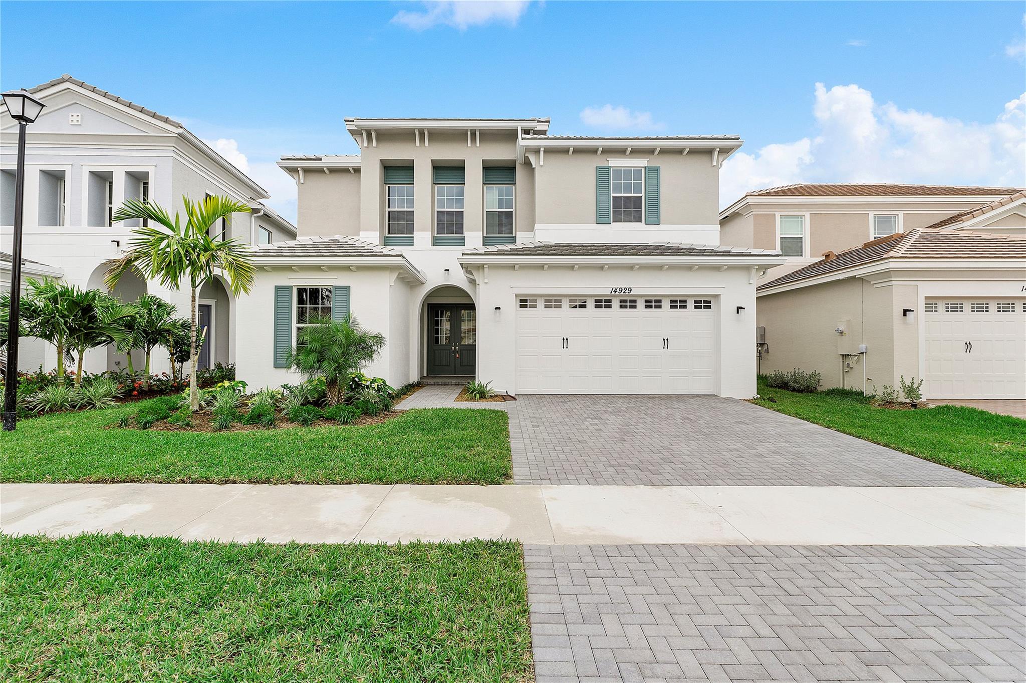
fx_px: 491
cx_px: 513
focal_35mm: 17
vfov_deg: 69.6
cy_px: 342
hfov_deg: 92.5
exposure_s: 1/60
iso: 100
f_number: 11
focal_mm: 11.5
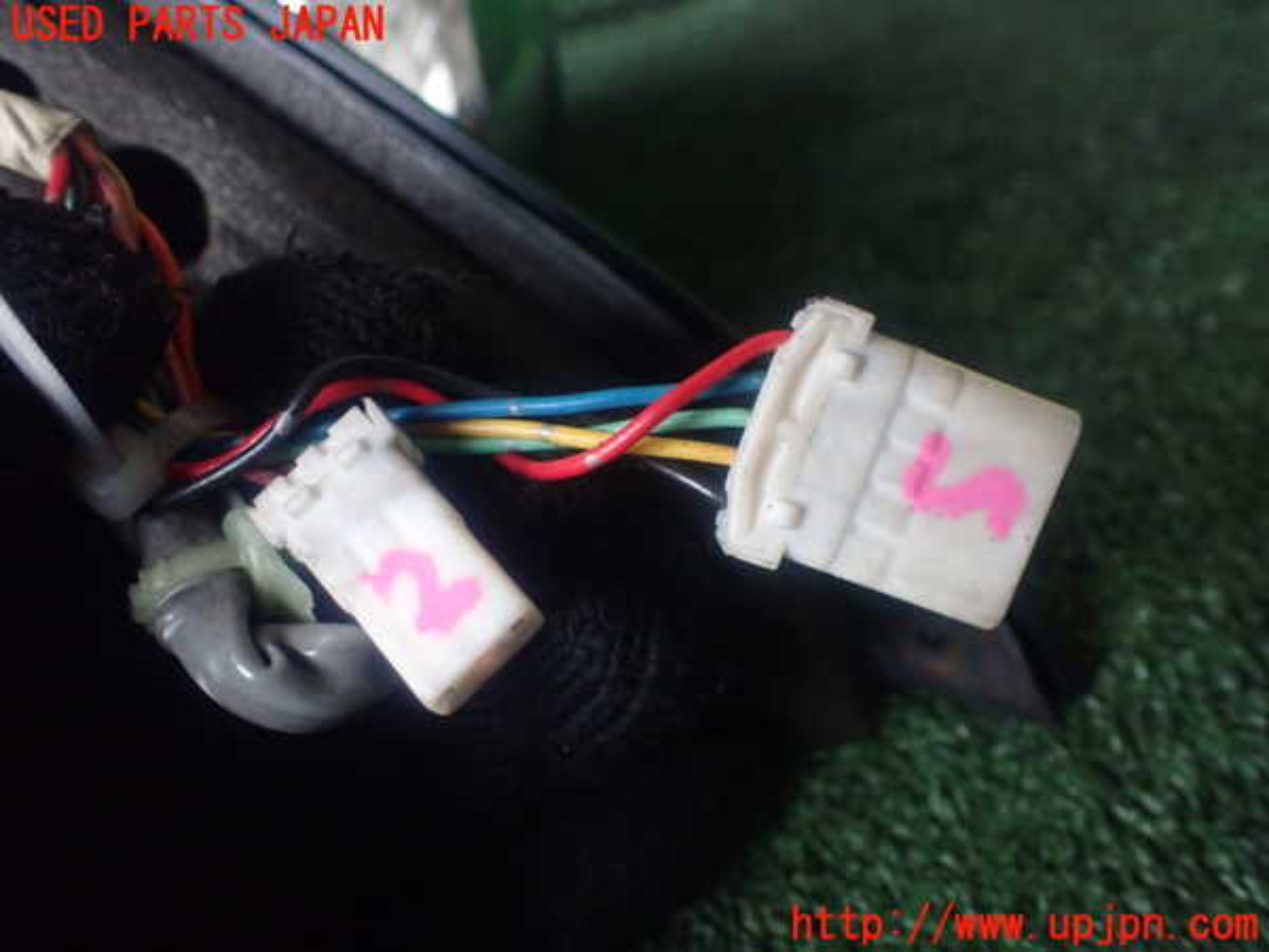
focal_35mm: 30
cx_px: 634
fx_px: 1100
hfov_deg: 60.0
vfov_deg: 46.8
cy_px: 476
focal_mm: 5.4
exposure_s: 1/100
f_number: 2.3
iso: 800
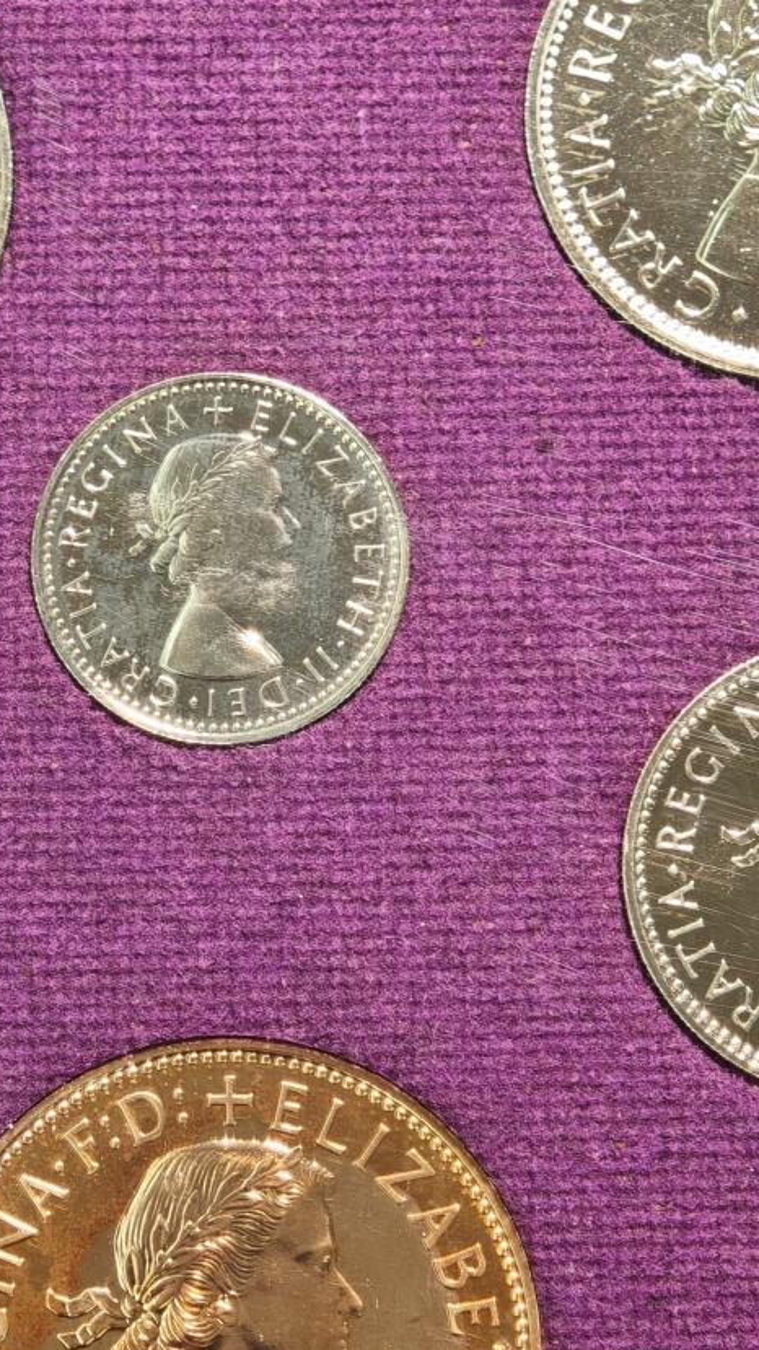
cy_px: 697
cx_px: 217
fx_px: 5083
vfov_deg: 15.1
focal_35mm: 142
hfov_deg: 8.5
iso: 500
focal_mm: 9
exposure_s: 1/50
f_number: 2
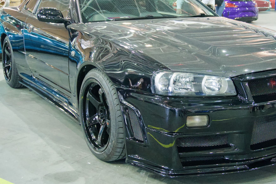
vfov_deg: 26.1
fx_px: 396
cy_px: 72
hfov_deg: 38.2
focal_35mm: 52
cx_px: 167
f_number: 4.5
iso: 6400
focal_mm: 25
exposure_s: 1/160
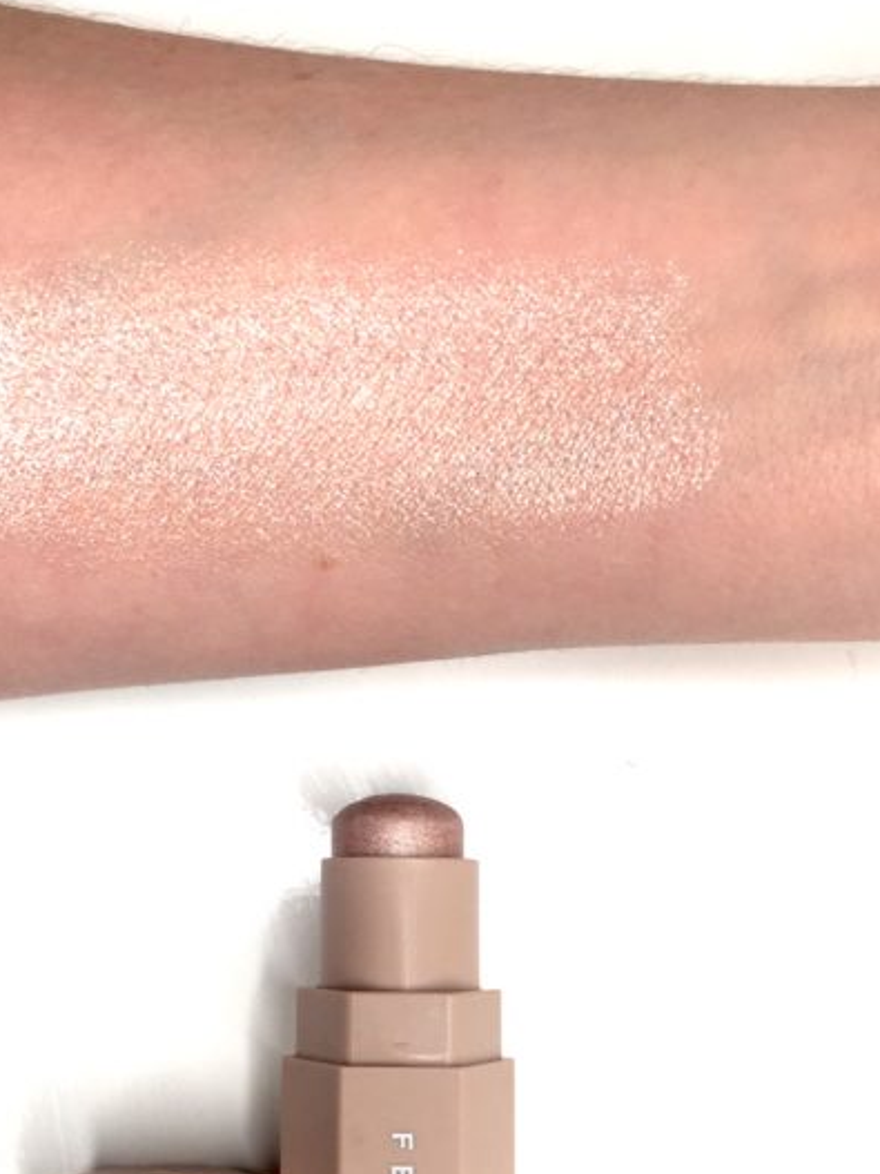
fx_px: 1492
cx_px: 336
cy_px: 811
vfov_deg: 42.2
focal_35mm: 44
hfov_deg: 32.7
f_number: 2.2
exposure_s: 1/120
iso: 25
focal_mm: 4.15
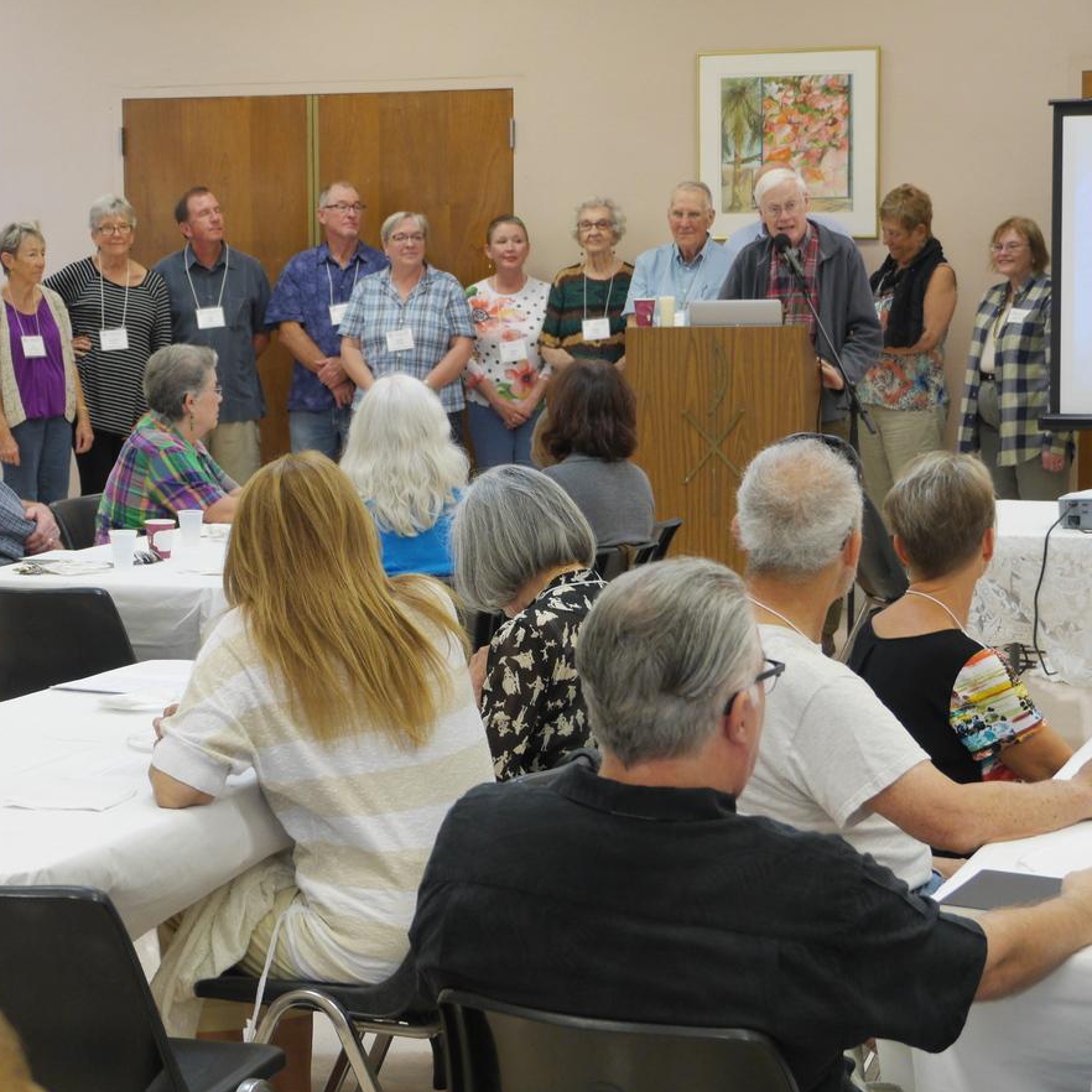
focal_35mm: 77
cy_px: 551
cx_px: 389
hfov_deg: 22.4
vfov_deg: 22.5
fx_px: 2748
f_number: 5
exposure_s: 1/50
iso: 800
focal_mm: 32
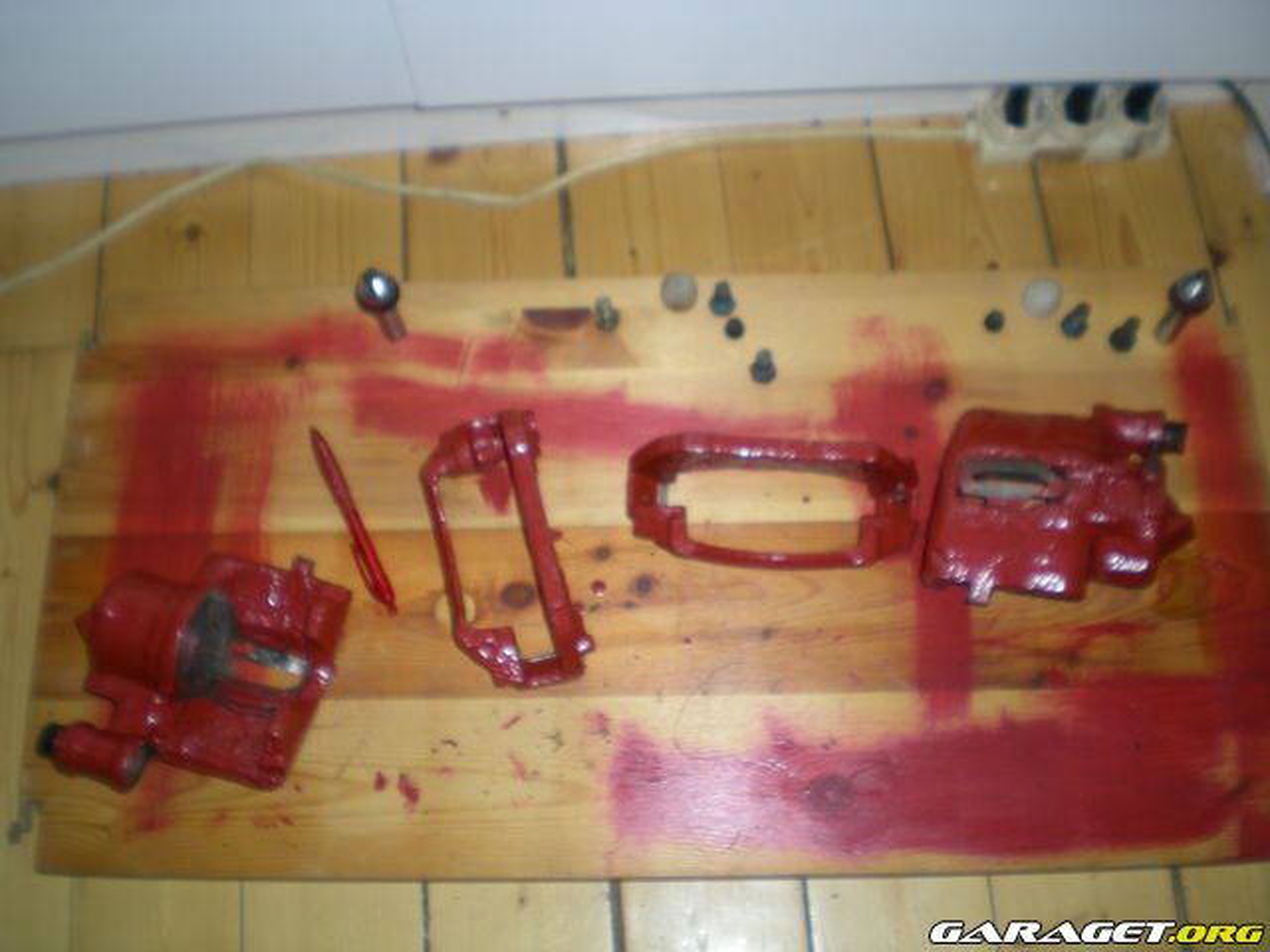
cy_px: 476
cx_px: 635
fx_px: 1394
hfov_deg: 49.0
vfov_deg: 37.7
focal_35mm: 38
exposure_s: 1/60
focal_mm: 6.3
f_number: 3.1
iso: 50
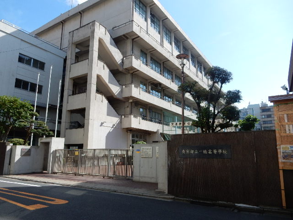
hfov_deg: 69.4
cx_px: 146
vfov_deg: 54.9
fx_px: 212
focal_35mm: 25
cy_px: 110
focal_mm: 4.5
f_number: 3.7
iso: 125
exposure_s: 1/800
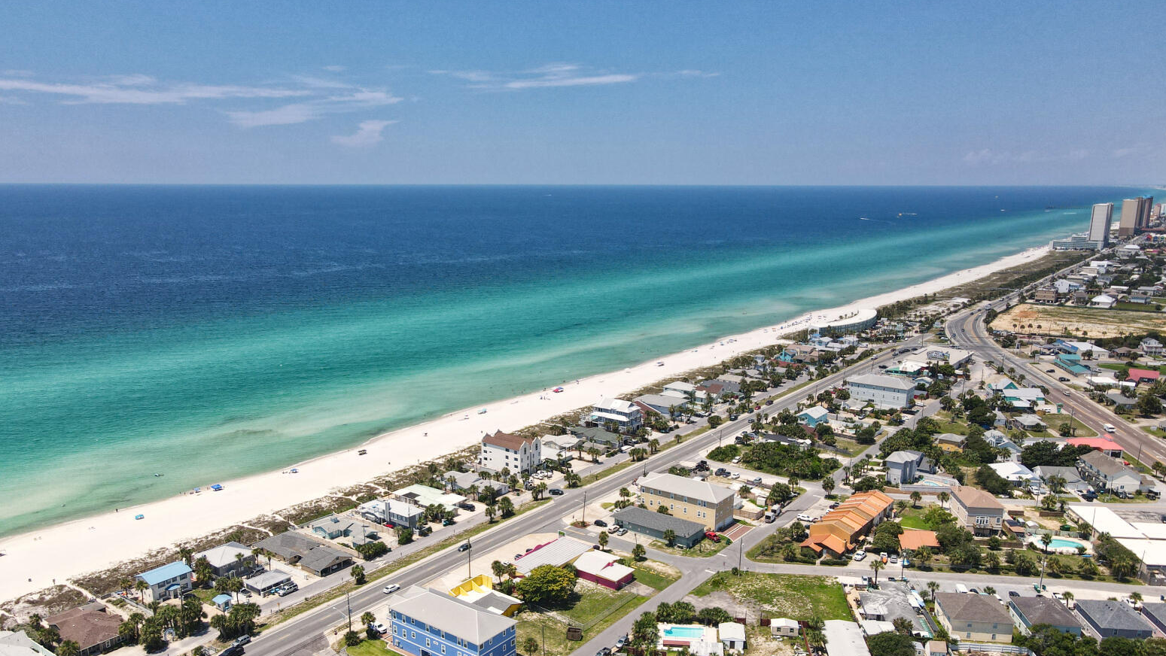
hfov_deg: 69.8
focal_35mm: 27
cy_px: 394
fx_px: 835
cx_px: 572
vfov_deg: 42.7
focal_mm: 4.5
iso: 100
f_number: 2.8
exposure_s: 1/1000
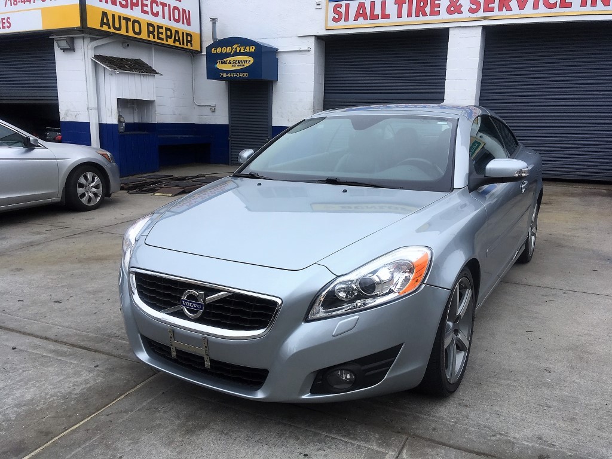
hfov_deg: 61.7
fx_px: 513
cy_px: 230
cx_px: 306
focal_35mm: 29
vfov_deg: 48.2
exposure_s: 1/538
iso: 25
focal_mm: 4.15
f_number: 2.2
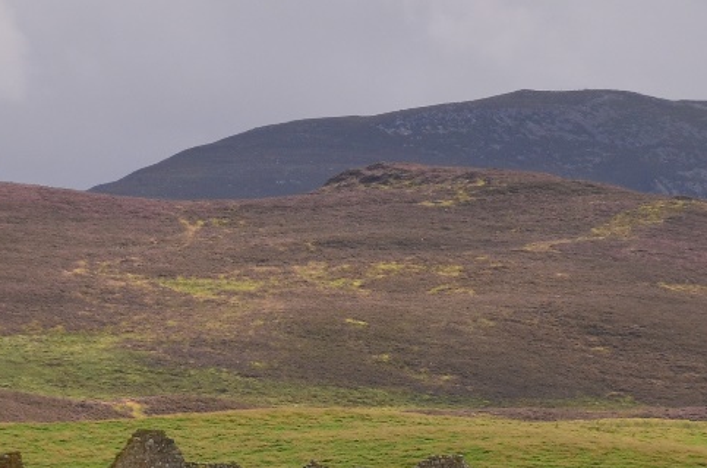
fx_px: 9741
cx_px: 287
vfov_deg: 2.8
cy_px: 628
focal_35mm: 497
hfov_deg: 4.2
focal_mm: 100
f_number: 5.3
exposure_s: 1/400
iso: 250
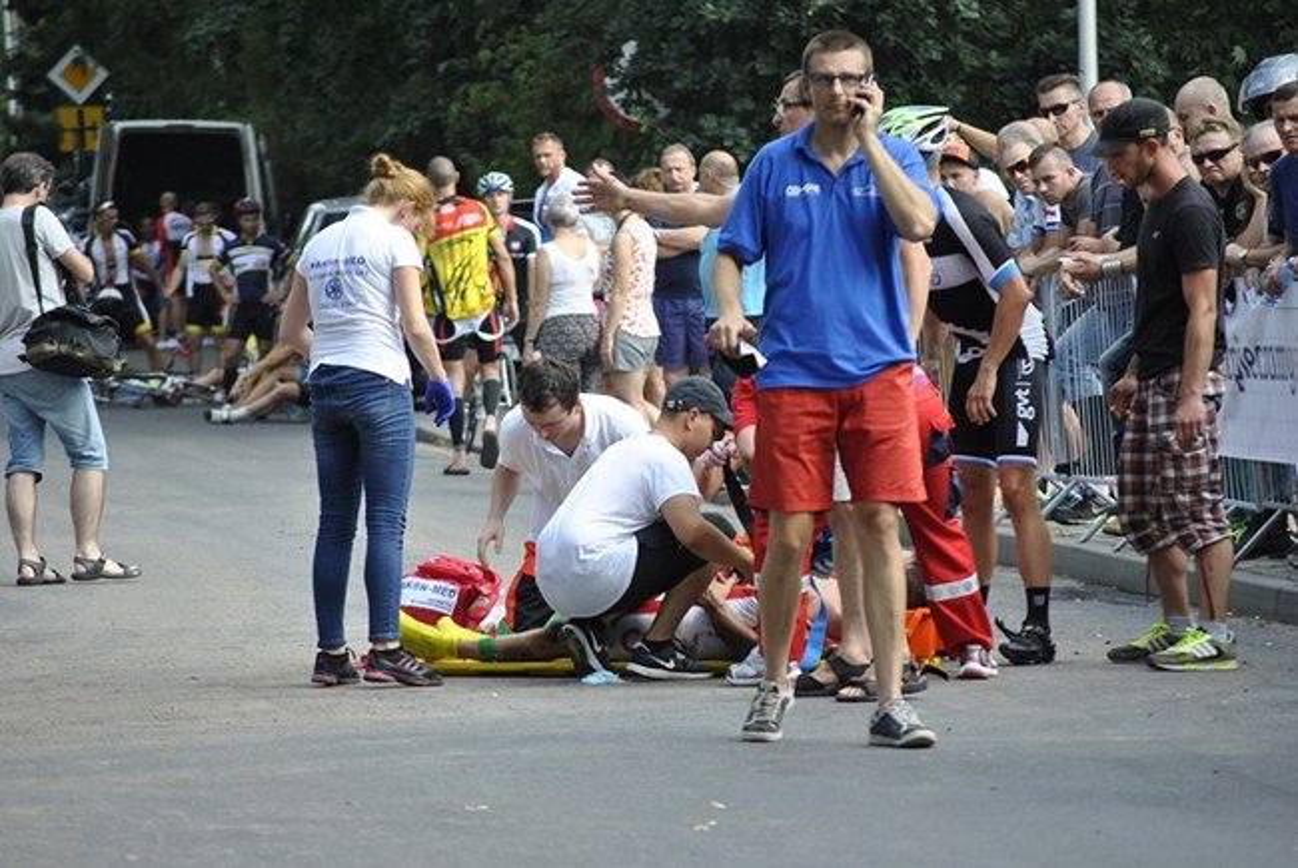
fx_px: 8663
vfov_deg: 5.7
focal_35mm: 240
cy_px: 434
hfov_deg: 8.6
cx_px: 649
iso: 400
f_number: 5.3
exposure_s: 1/500
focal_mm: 160
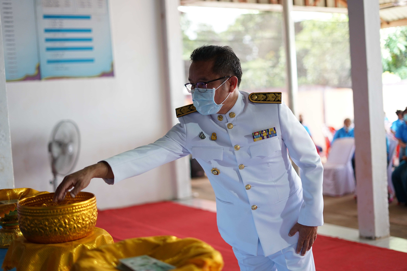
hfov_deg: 39.6
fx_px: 565
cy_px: 136
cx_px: 204
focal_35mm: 50
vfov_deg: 27.0
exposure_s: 1/200
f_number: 1.8
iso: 400
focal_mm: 50
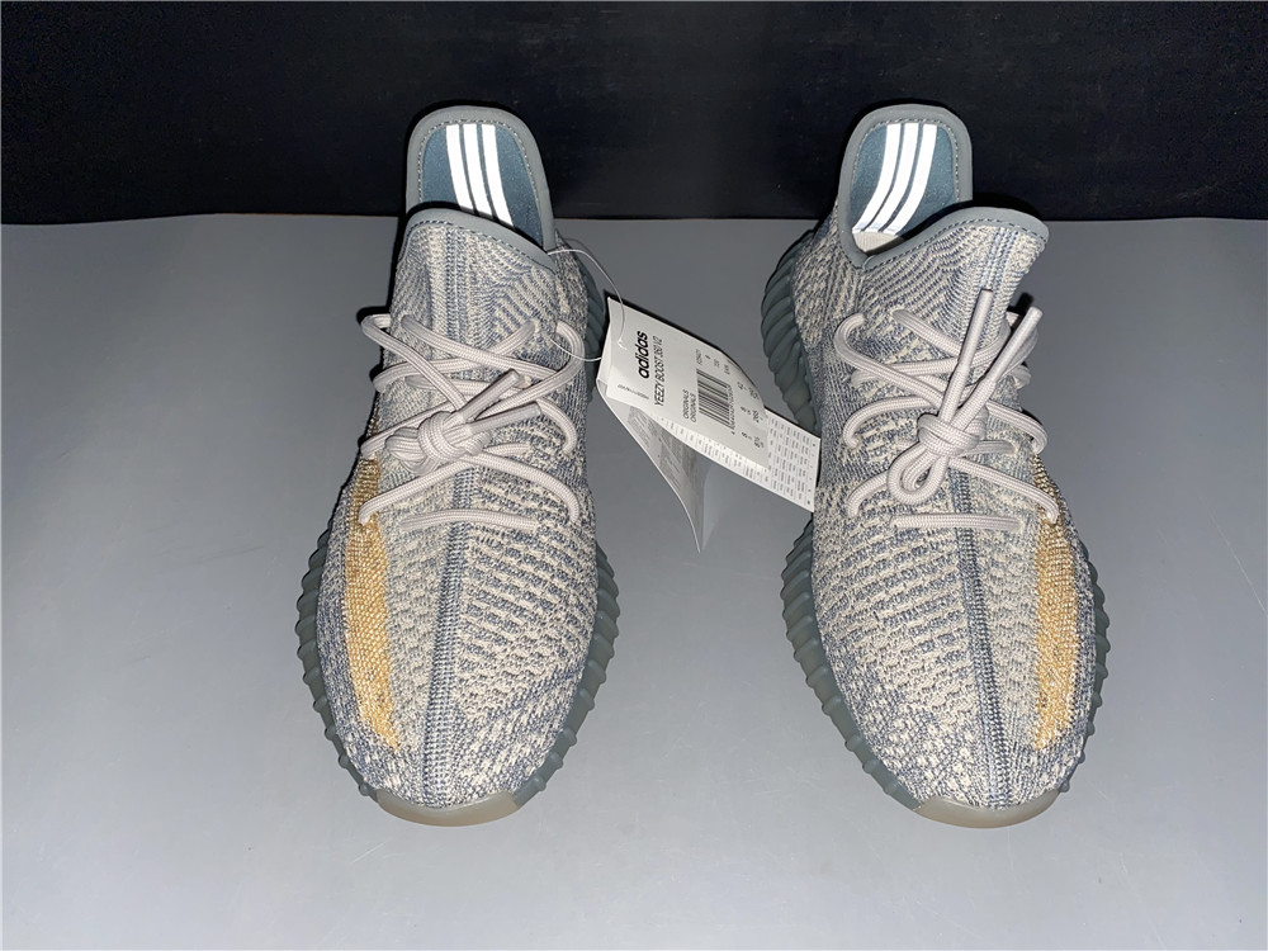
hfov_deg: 67.3
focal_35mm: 26
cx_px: 634
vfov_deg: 53.1
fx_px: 952
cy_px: 476
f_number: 1.8
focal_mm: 4.25
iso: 50
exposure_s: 1/40
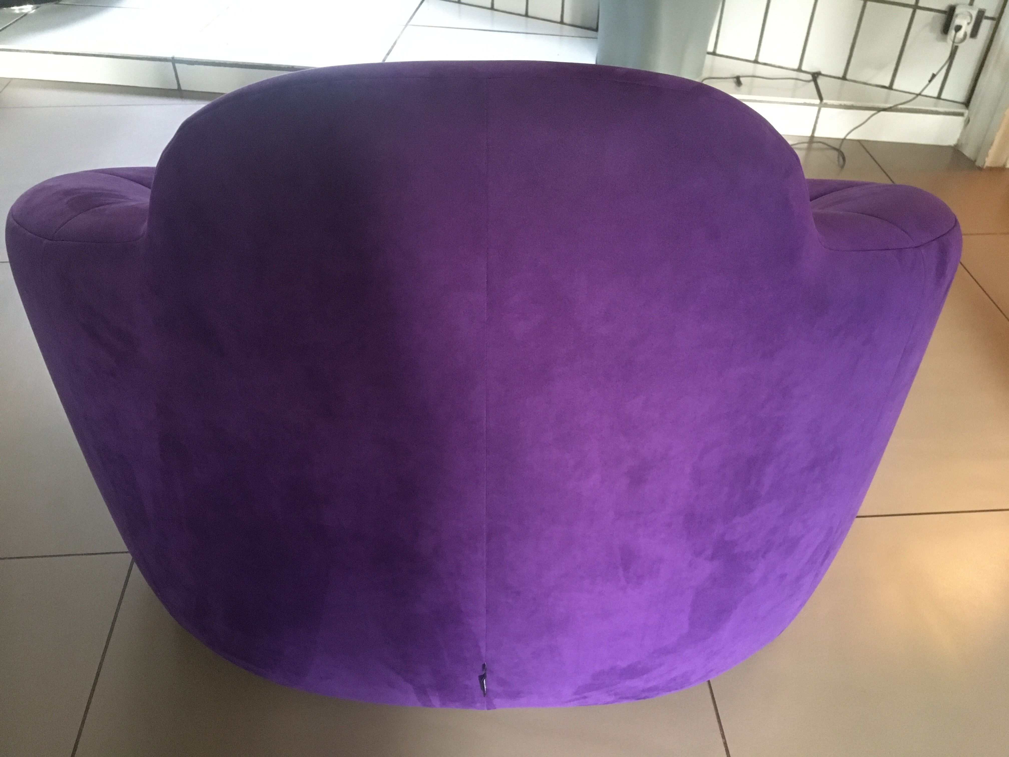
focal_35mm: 29
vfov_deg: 48.2
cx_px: 504
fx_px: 845
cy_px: 378
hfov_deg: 61.7
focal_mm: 4.15
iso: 320
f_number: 2.2
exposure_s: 1/17
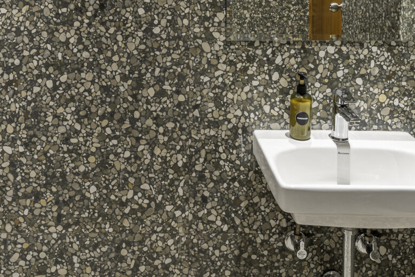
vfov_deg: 23.5
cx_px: 149
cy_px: -49
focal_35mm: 53
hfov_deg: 37.2
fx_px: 611
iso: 160
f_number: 8
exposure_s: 1/1.67
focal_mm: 16
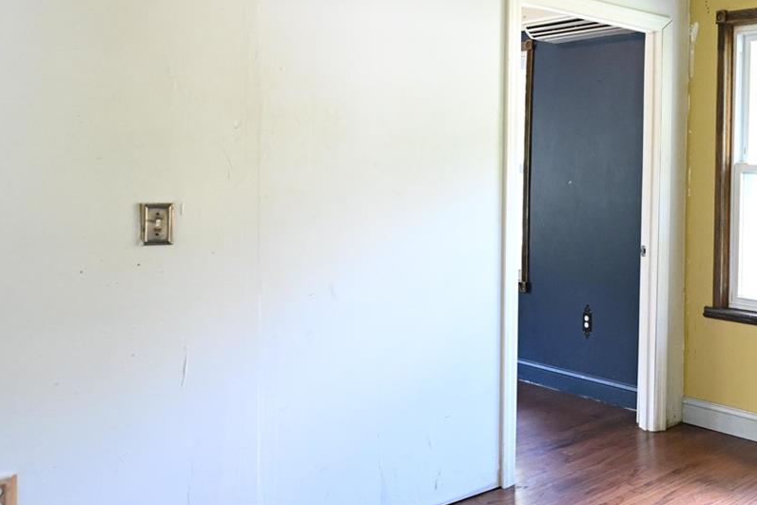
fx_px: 757
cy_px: 191
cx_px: 848
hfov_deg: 41.4
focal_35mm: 36
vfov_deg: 36.7
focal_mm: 14
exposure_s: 1/160
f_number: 2.8
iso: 2000
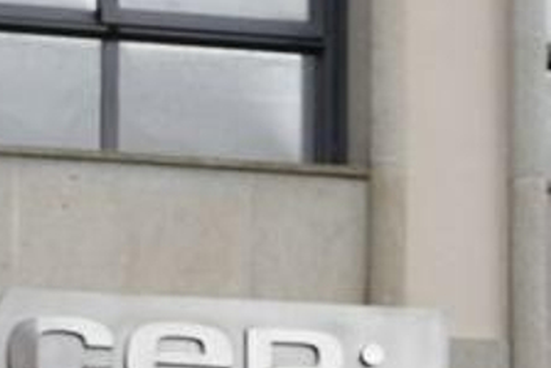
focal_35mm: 137
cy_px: 771
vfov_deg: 9.3
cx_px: -272
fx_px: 2099
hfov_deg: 14.0
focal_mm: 11.03
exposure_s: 1/400
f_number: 4
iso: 100
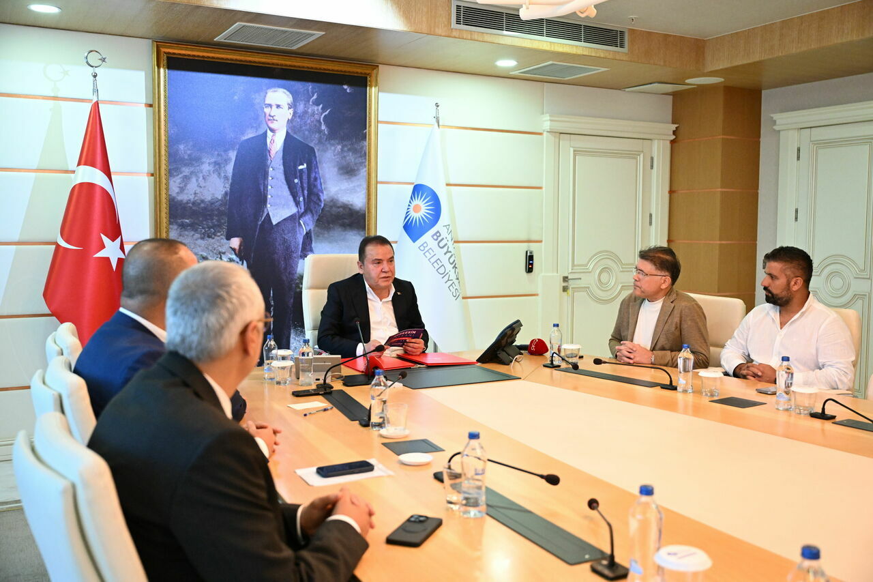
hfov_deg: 55.1
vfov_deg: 38.4
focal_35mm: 34
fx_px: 836
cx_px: 436
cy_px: 291
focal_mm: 34.5
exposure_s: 1/320
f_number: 3.2
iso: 5000
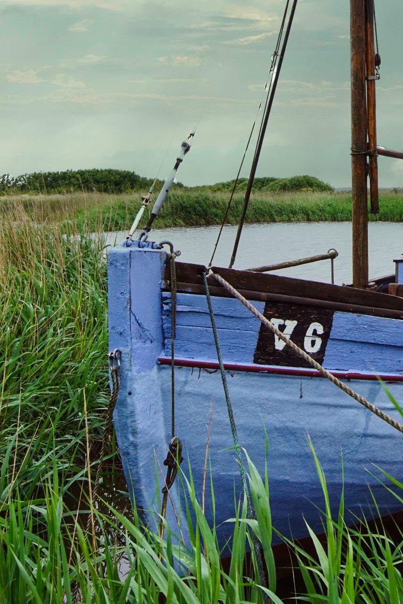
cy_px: 62
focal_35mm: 48
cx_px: 355
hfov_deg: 27.2
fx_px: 805
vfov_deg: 38.4
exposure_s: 1/100
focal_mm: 17
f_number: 10
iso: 400
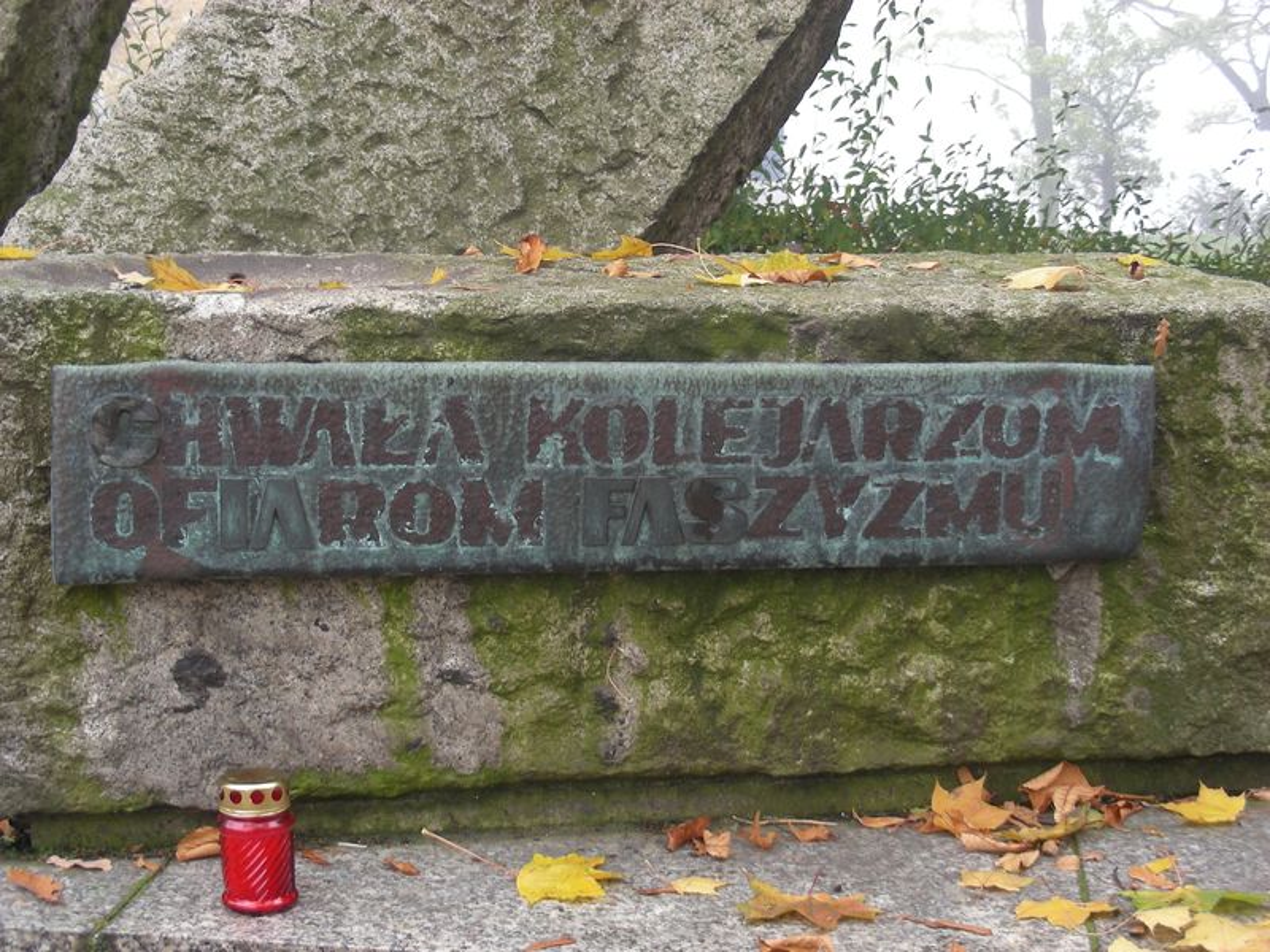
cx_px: 635
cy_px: 476
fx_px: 2311
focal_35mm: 63
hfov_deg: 30.7
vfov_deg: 23.3
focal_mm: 10.5
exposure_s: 1/33.7
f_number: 3.5
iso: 50
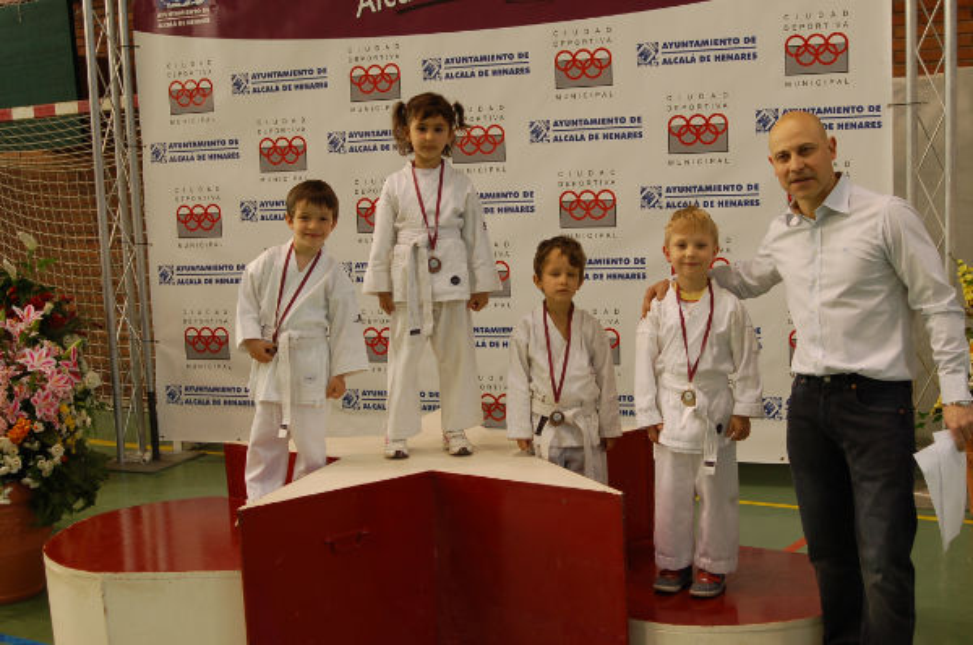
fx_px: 1376
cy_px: 322
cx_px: 486
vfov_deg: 26.4
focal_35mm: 51
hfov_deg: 38.9
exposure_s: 1/60
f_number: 3.8
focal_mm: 34
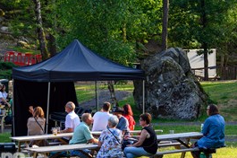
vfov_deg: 10.0
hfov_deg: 14.5
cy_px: 114
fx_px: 894
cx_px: -60
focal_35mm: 136
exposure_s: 1/80
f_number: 4.5
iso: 64
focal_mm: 50
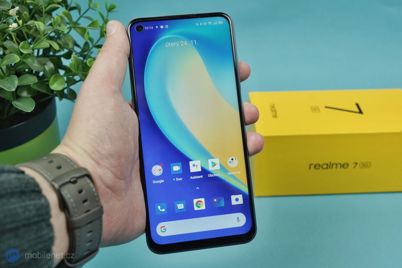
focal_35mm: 39
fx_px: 435
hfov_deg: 49.6
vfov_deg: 34.2
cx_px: 201
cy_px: 134
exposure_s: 1/320
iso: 2000
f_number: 7.1
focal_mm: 39
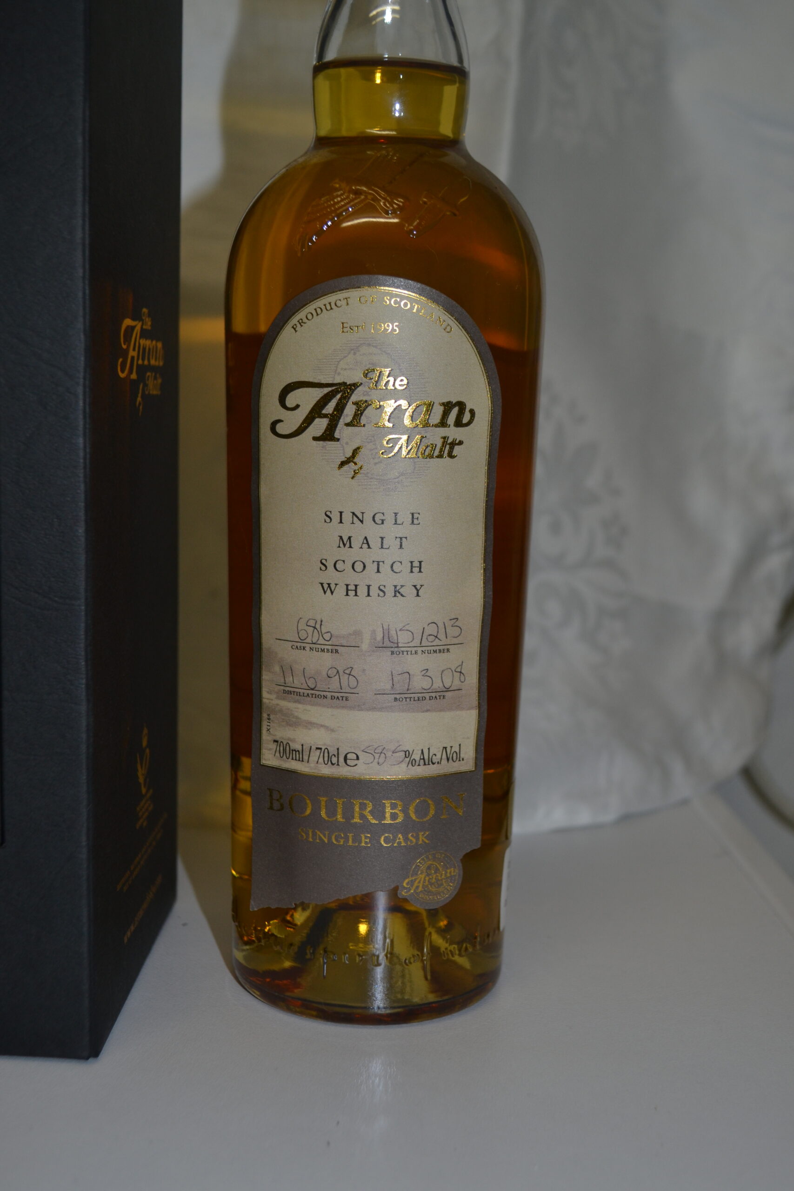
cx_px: 397
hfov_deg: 30.9
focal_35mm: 44
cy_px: 596
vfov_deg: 45.0
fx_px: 1439
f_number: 4.5
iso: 220
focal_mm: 29
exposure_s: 1/60
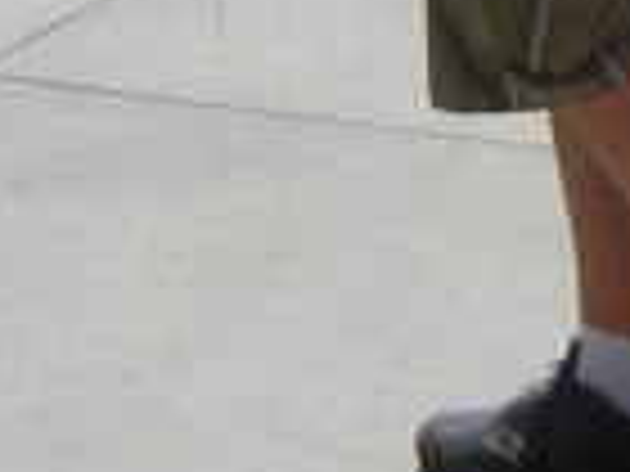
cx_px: 986
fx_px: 4004
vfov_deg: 6.0
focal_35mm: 220
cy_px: -1223
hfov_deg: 8.8
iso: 160
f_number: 7
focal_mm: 5.4
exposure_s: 1/557
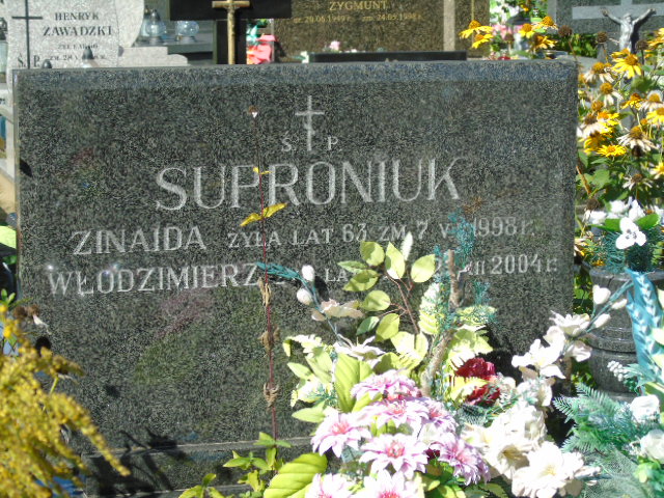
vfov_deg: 13.7
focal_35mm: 108
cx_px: 332
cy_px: 249
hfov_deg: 18.2
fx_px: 2072
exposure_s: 1/320
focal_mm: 19
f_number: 4.4
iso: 80
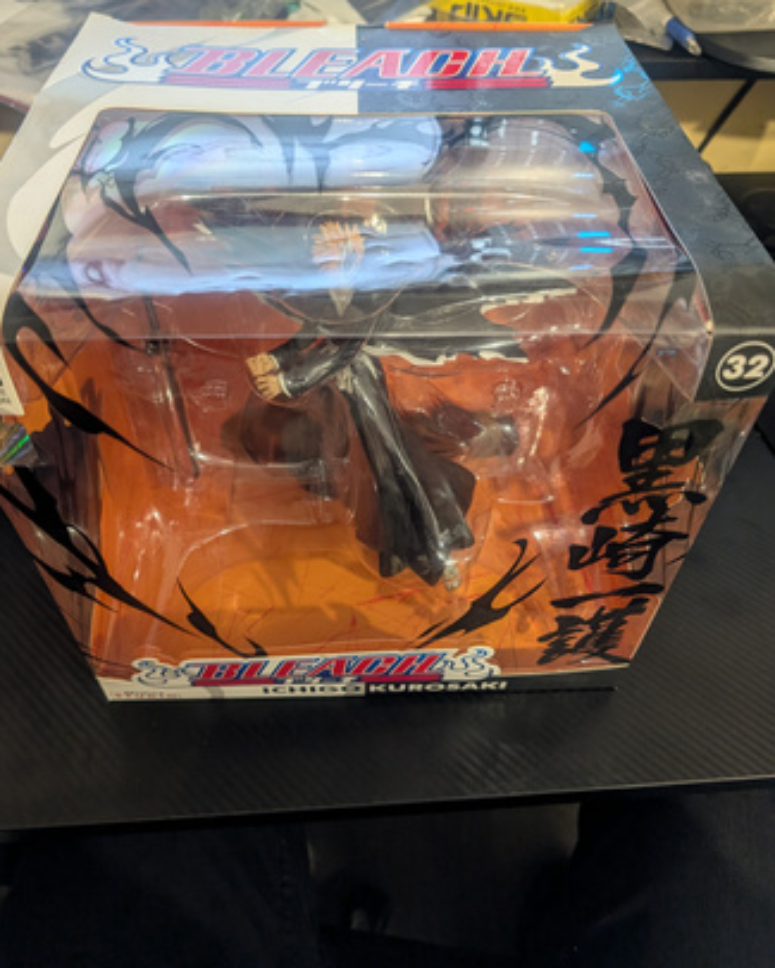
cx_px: 373
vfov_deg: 65.9
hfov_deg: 54.9
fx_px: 745
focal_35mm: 26
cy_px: 434
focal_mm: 6.9
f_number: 1.68
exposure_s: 1/90
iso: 653
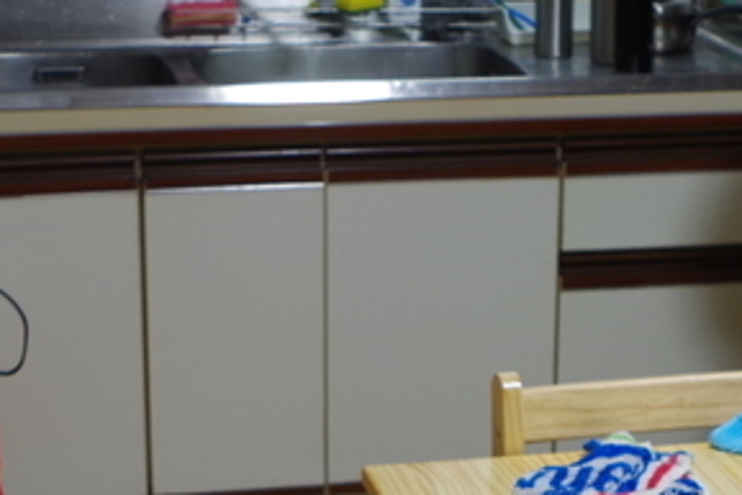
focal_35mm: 112
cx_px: 475
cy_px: 485
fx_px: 2309
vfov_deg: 12.1
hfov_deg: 18.2
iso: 200
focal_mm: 18
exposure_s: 1/20
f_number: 3.5
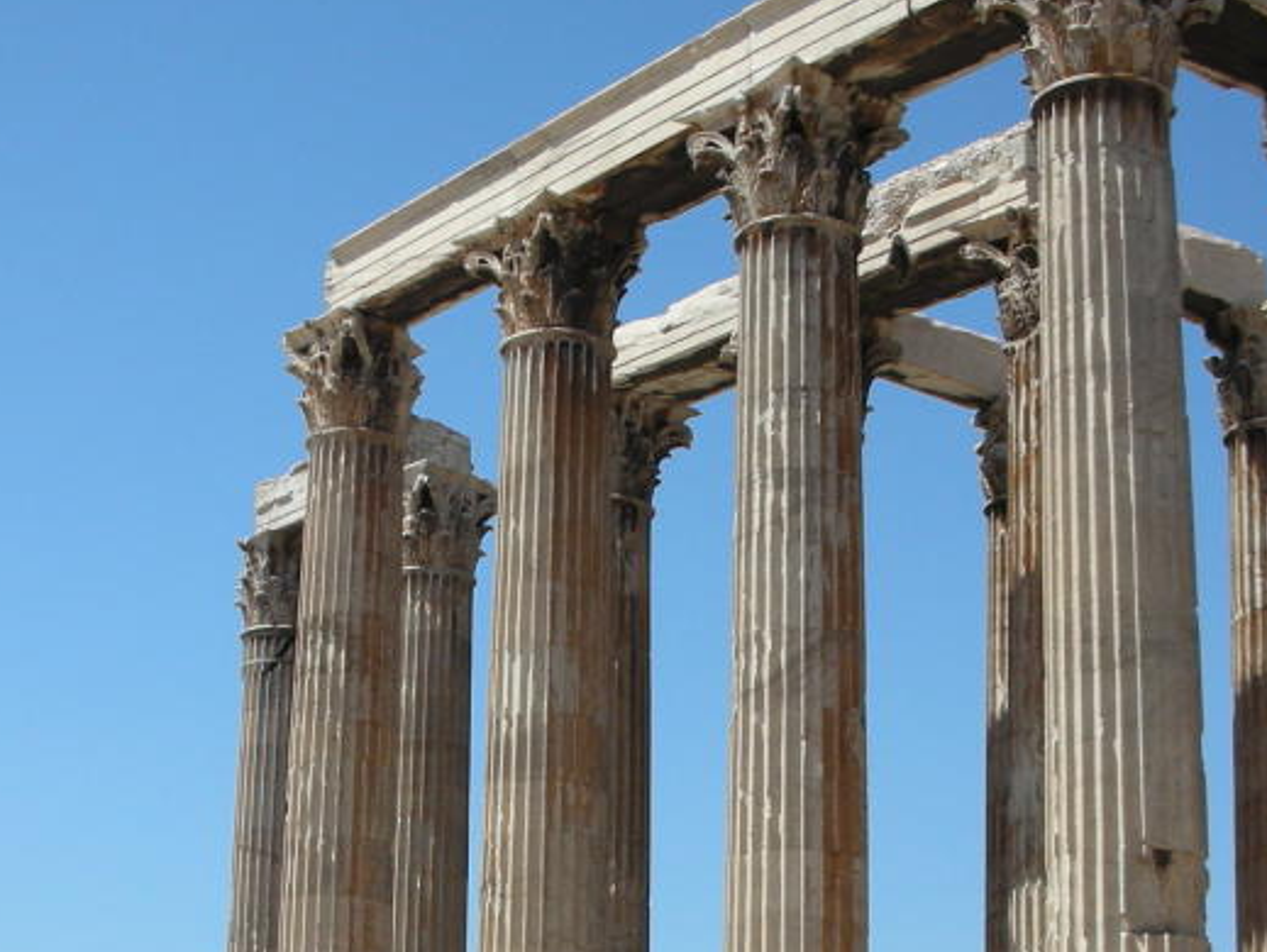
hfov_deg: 28.1
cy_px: 825
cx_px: 586
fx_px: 2527
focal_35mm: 69
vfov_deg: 21.0
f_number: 8.5
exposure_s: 1/116
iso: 50
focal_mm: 5.8
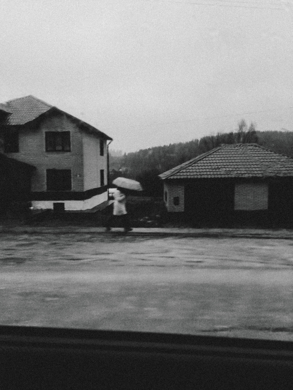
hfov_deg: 48.2
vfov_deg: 61.7
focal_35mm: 29
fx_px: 327
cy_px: 195
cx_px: 146
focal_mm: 4.15
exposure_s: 1/120
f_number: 2.2
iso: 32
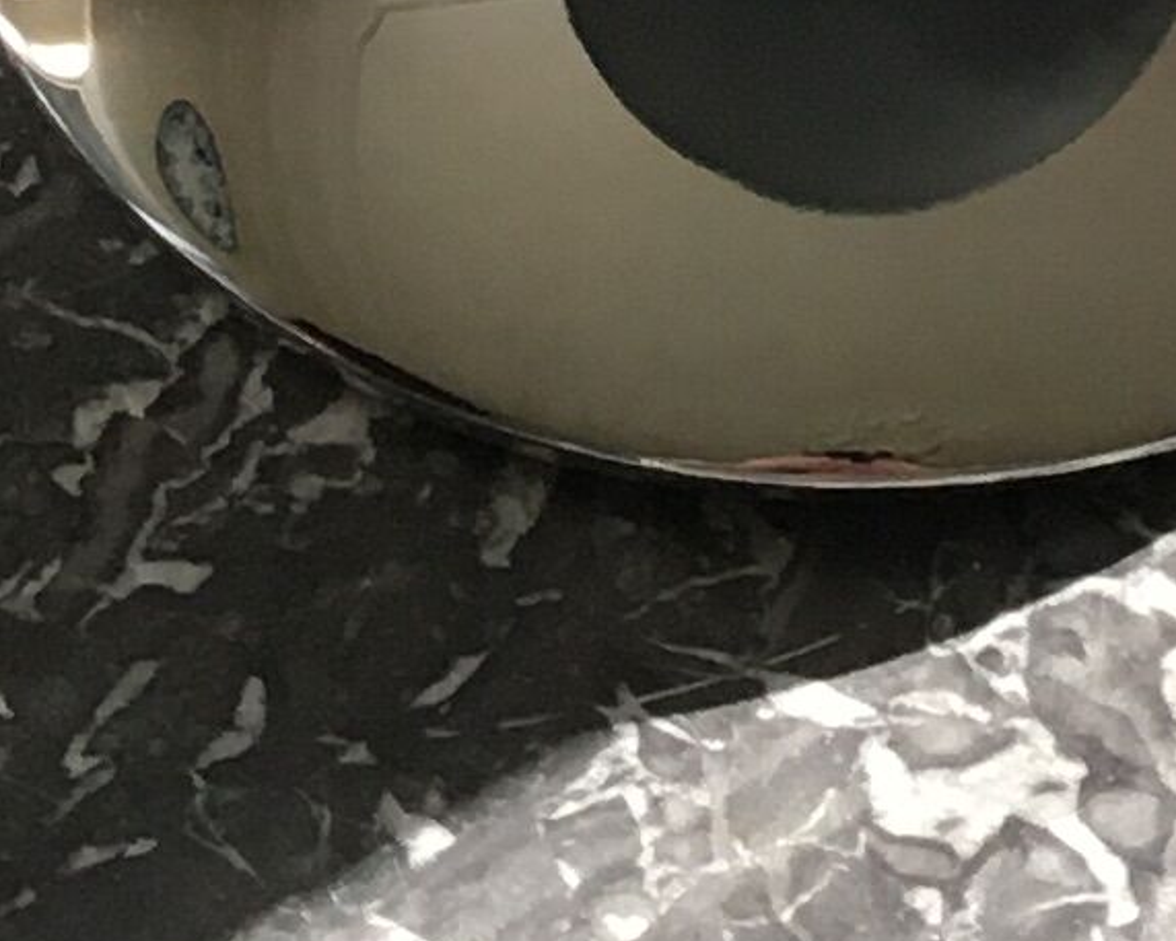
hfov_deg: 9.6
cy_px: -2228
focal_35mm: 200
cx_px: 937
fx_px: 6962
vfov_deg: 6.7
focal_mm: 4.15
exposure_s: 1/33
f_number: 2.2
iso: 40
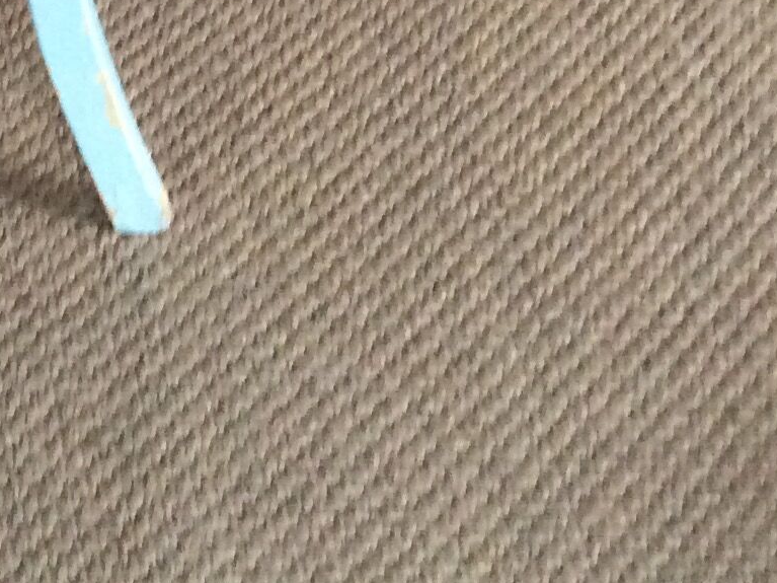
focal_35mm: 108
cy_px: -265
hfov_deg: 17.1
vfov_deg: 13.0
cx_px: -247
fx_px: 2424
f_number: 2.4
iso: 250
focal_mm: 3.3
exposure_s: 1/25
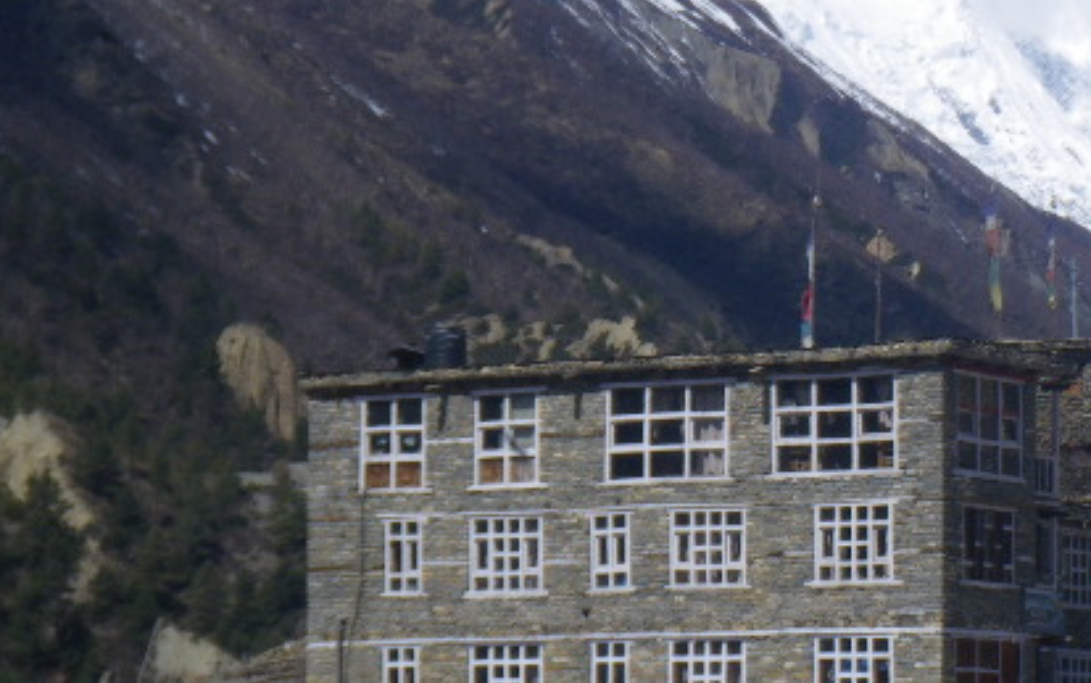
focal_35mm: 168
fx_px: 4997
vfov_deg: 7.8
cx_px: 860
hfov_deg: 12.4
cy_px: 440
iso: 50
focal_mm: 13.7
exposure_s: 1/400
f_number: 5.8
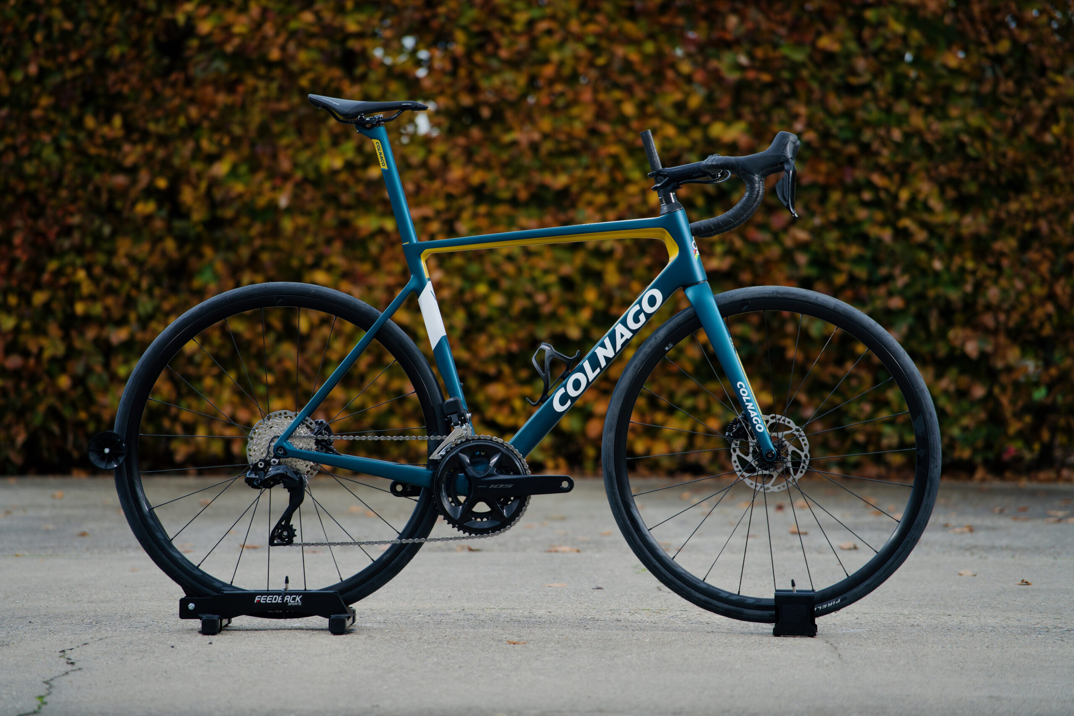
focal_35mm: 191
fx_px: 5698
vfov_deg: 7.2
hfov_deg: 10.8
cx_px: 537
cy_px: 358
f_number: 4
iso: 100
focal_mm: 191
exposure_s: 1/250
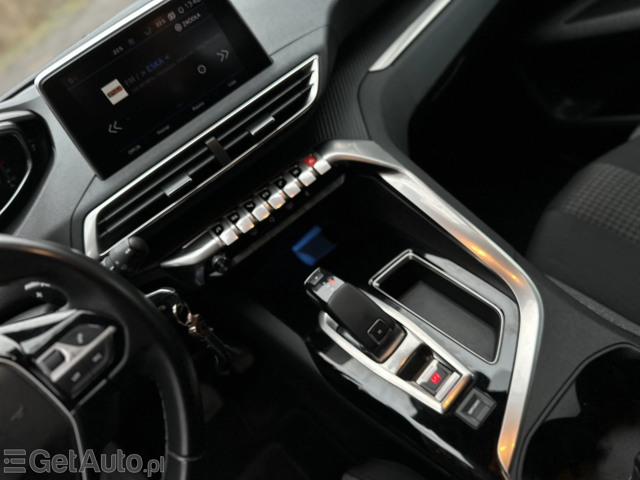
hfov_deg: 71.6
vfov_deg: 56.8
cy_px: 240
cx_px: 320
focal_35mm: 24
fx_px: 444
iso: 200
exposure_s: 1/121
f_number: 1.78
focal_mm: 6.86
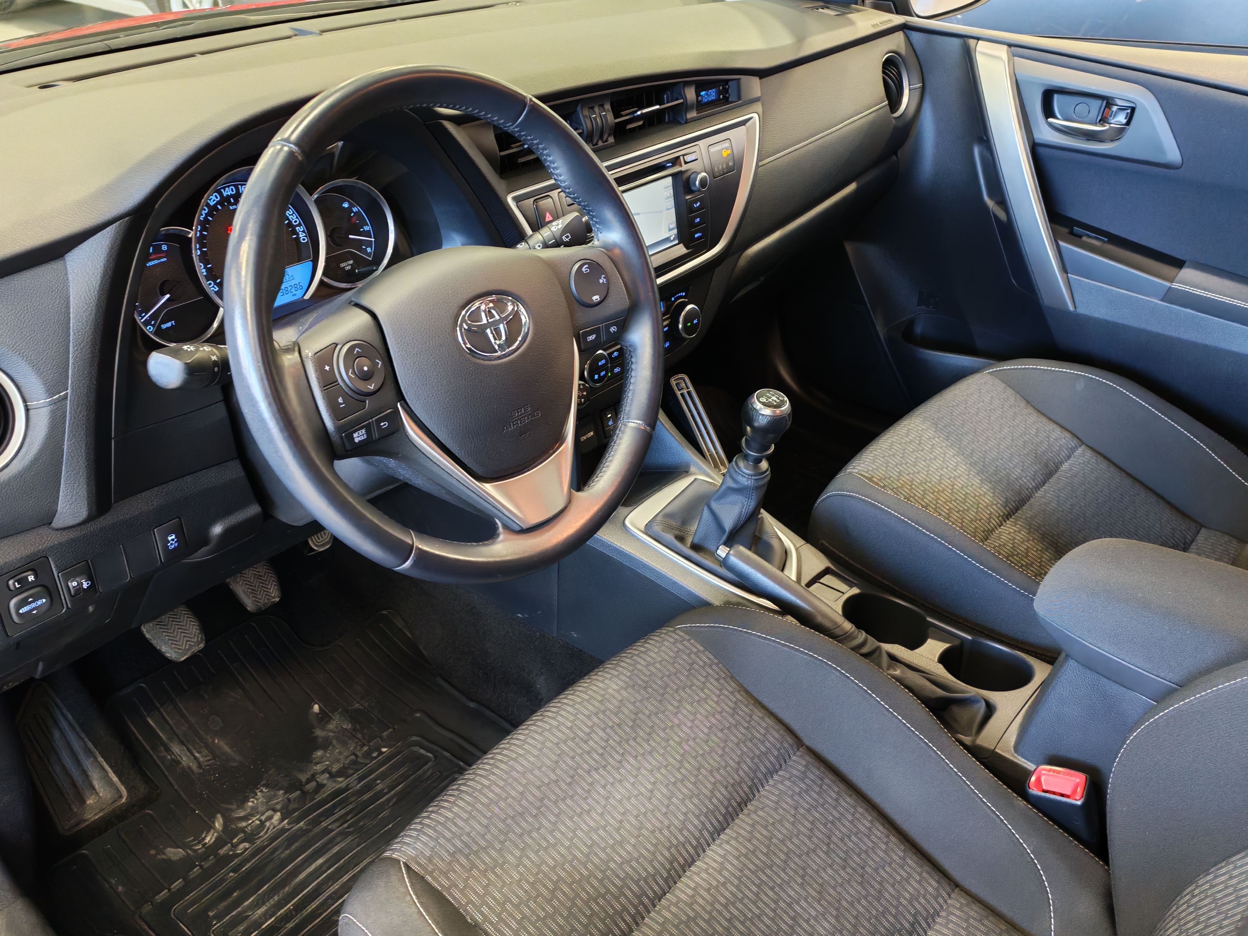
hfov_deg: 56.8
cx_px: 624
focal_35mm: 32
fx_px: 1154
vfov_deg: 44.2
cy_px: 468
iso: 1600
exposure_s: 1/50
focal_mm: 6.12
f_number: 1.9
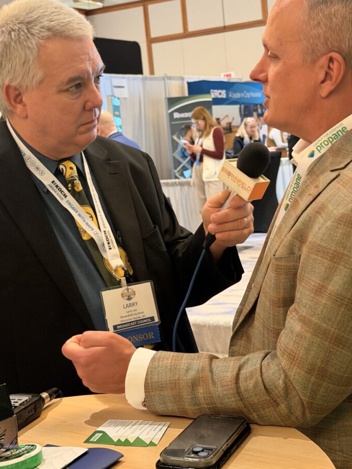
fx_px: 759
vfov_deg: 34.3
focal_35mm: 56
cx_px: 179
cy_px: 204
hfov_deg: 26.1
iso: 500
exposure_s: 1/30
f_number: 1.78
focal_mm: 6.76
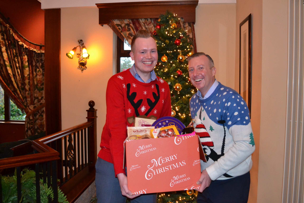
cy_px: 102
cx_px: 152
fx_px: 253
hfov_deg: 61.9
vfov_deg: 43.6
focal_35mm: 30
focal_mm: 20
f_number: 3.8
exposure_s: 1/60
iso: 3200
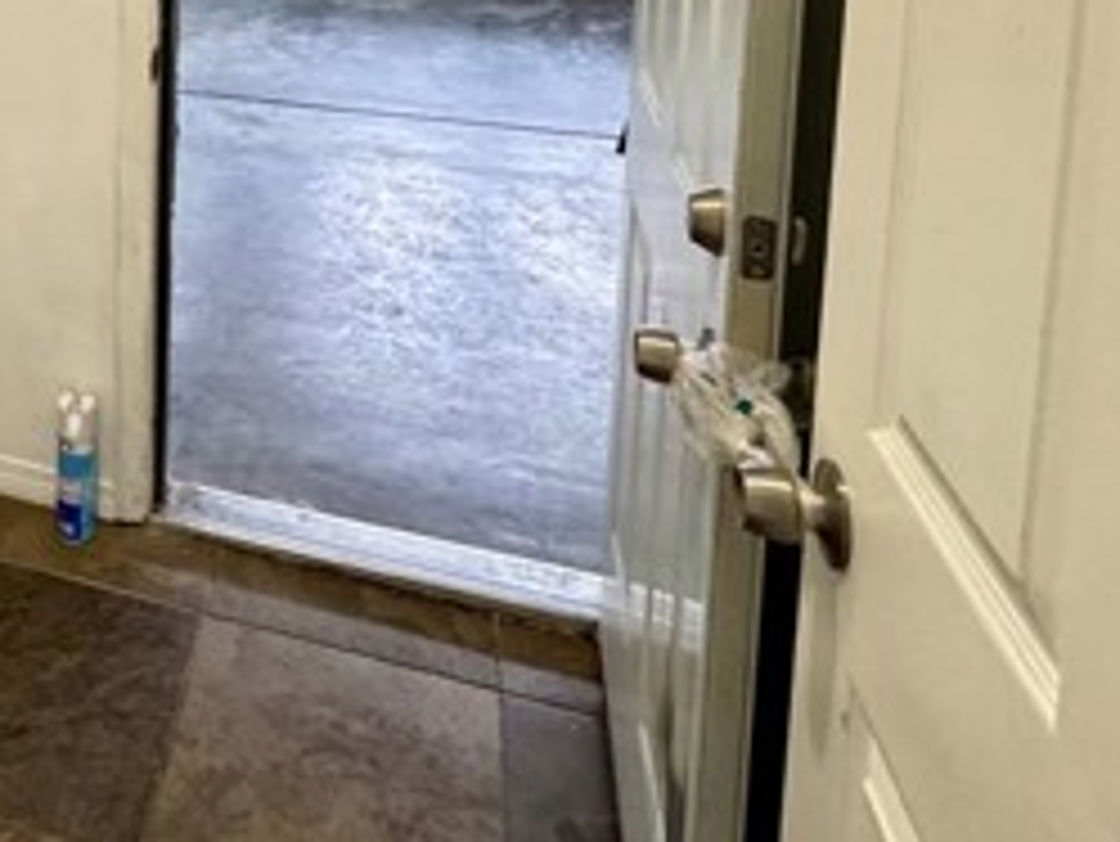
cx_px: 31
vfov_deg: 32.8
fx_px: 1165
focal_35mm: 36
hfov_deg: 44.6
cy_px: -162
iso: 500
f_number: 2.2
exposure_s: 1/60
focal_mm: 2.22
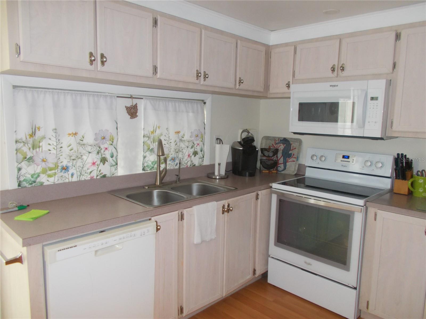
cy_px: 160
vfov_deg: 53.1
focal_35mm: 26
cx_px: 213
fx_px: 320
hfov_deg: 67.3
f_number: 3.2
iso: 200
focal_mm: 4.6
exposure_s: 1/25
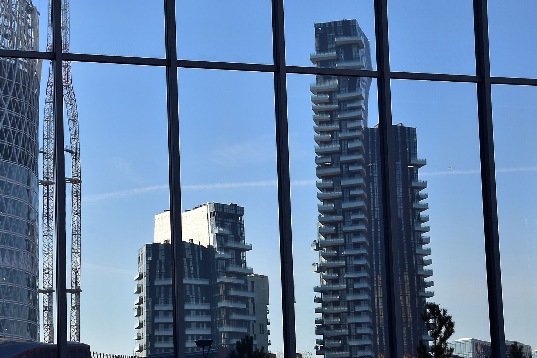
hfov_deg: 21.9
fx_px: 1388
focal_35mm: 93
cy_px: 156
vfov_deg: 14.7
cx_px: 222
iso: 200
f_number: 8
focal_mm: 58
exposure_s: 1/160
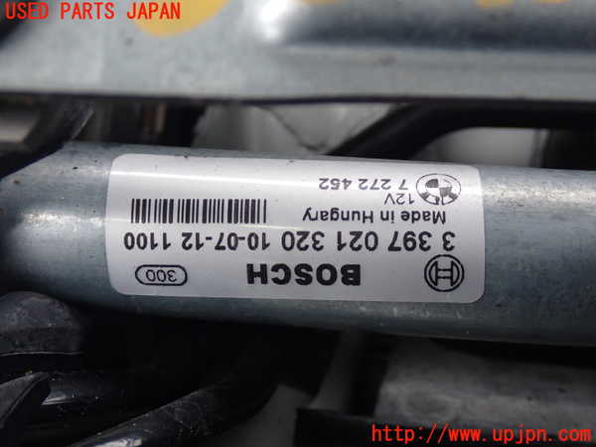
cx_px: 298
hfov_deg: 33.2
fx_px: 999
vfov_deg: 25.2
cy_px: 224
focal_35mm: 58
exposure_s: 1/60
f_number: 3.5
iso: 320
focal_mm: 10.35
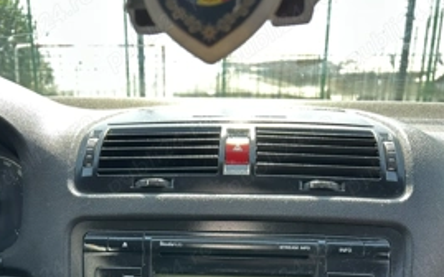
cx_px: 210
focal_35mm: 41
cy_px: 307
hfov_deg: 48.2
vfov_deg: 28.3
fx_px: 496
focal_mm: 5.7
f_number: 1.5
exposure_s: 1/202
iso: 40
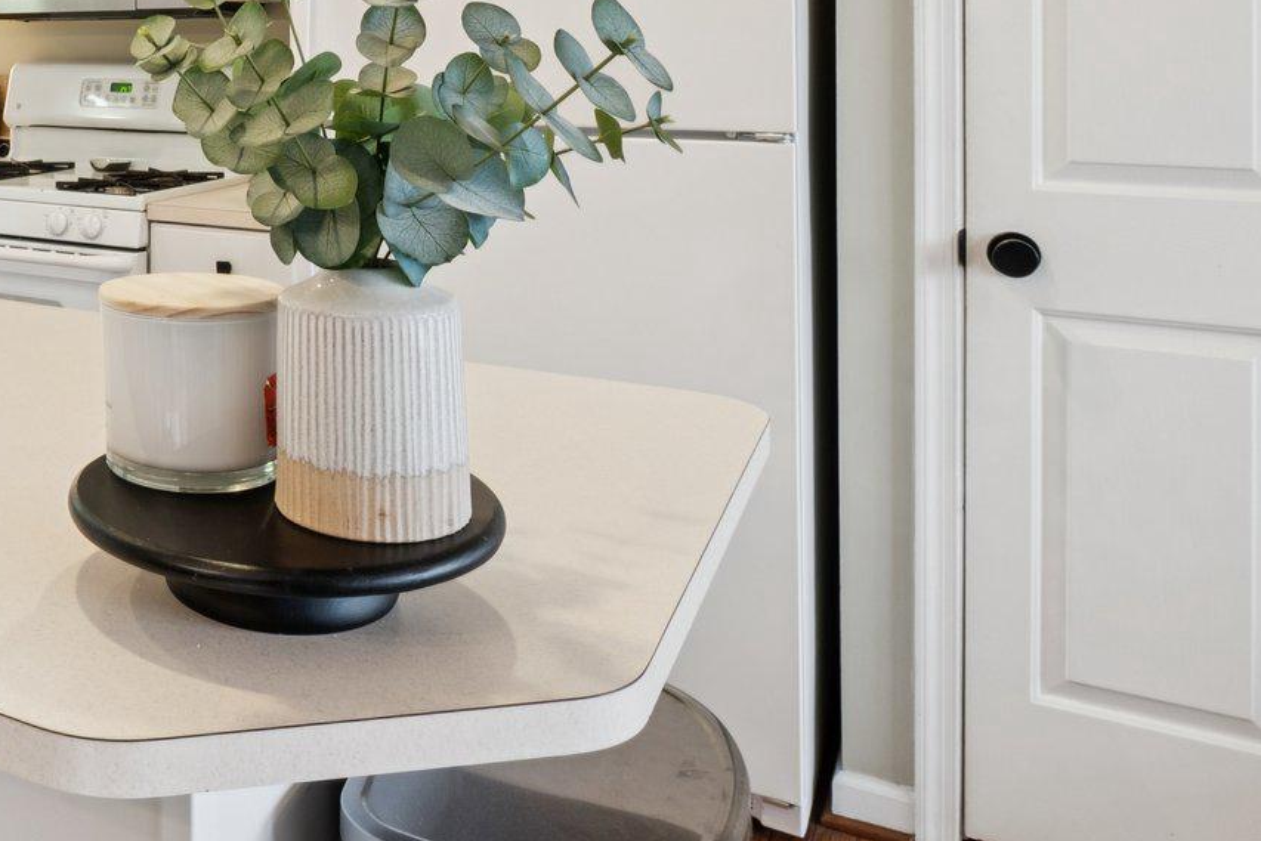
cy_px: 32
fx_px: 1261
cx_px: 31
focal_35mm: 36
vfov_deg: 34.1
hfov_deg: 45.7
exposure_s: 1/8
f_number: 8
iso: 250
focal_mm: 10
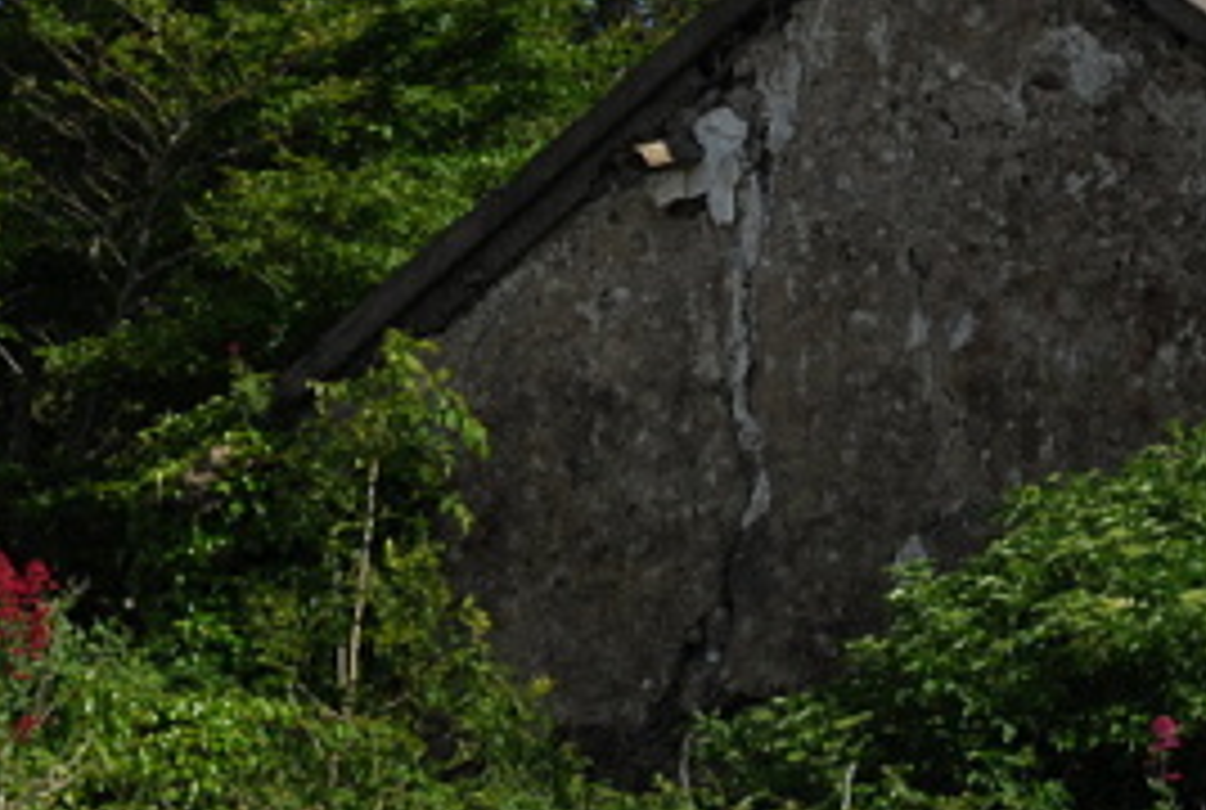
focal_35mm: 197
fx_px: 6614
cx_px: 1724
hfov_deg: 10.1
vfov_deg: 7.0
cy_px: 628
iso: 100
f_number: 7.1
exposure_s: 1/640
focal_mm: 44
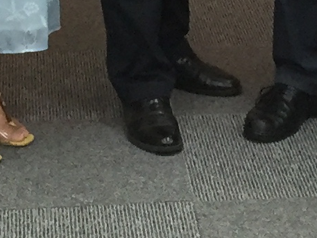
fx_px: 1896
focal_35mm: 207
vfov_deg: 6.5
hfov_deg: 9.6
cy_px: -498
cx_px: 193
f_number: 2.2
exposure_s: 1/33
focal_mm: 4.15
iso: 80
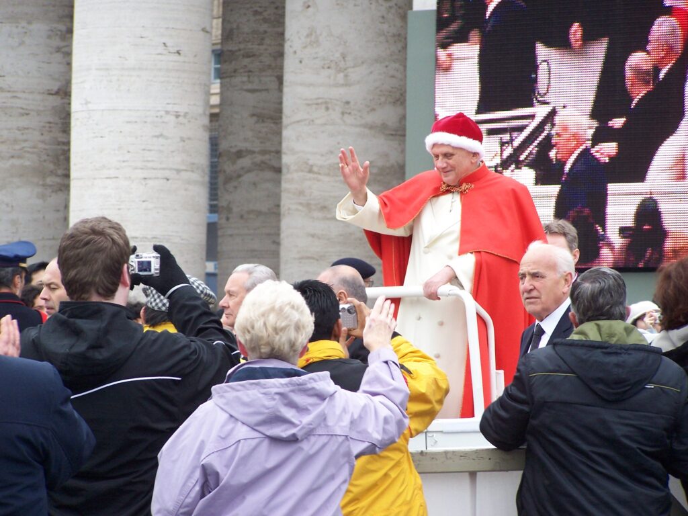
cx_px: 344
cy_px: 258
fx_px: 3756
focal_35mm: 189
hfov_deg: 10.5
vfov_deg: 7.9
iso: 140
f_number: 3.2
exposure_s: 1/250
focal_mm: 31.3
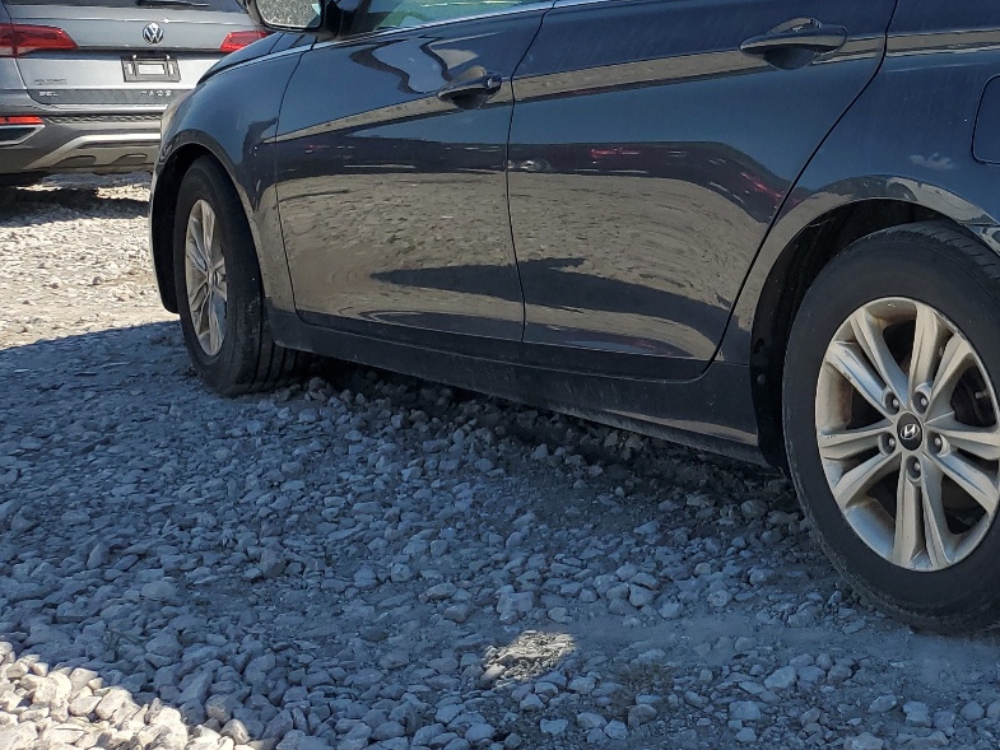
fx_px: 1531
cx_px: 989
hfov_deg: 33.3
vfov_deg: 27.2
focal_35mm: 53
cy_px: 201
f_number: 1.5
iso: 50
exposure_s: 1/2500
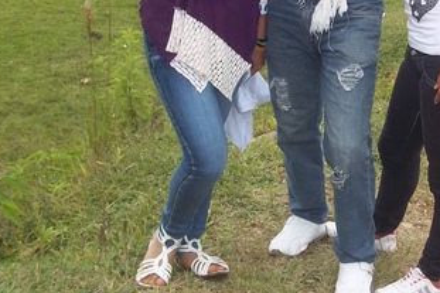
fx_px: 941
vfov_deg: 17.5
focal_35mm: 77
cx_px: 330
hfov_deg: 26.0
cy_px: 45
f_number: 3.1
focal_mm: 6.5
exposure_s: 1/640
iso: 80
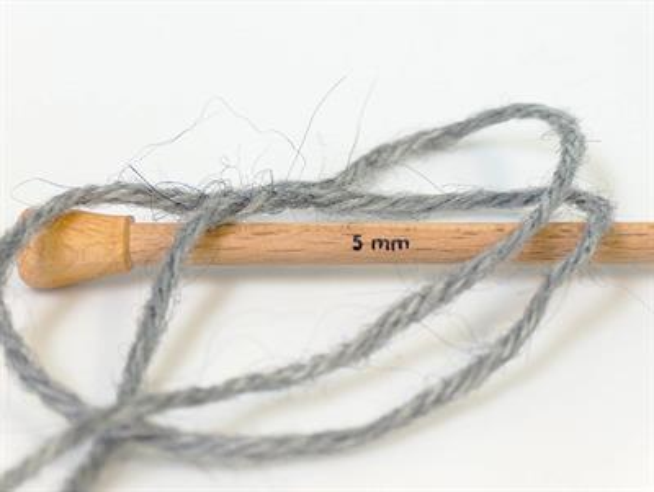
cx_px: 327
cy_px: 246
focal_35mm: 116
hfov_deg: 17.0
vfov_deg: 12.8
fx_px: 2194
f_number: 3
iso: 200
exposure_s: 1/23.7
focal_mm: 23.76
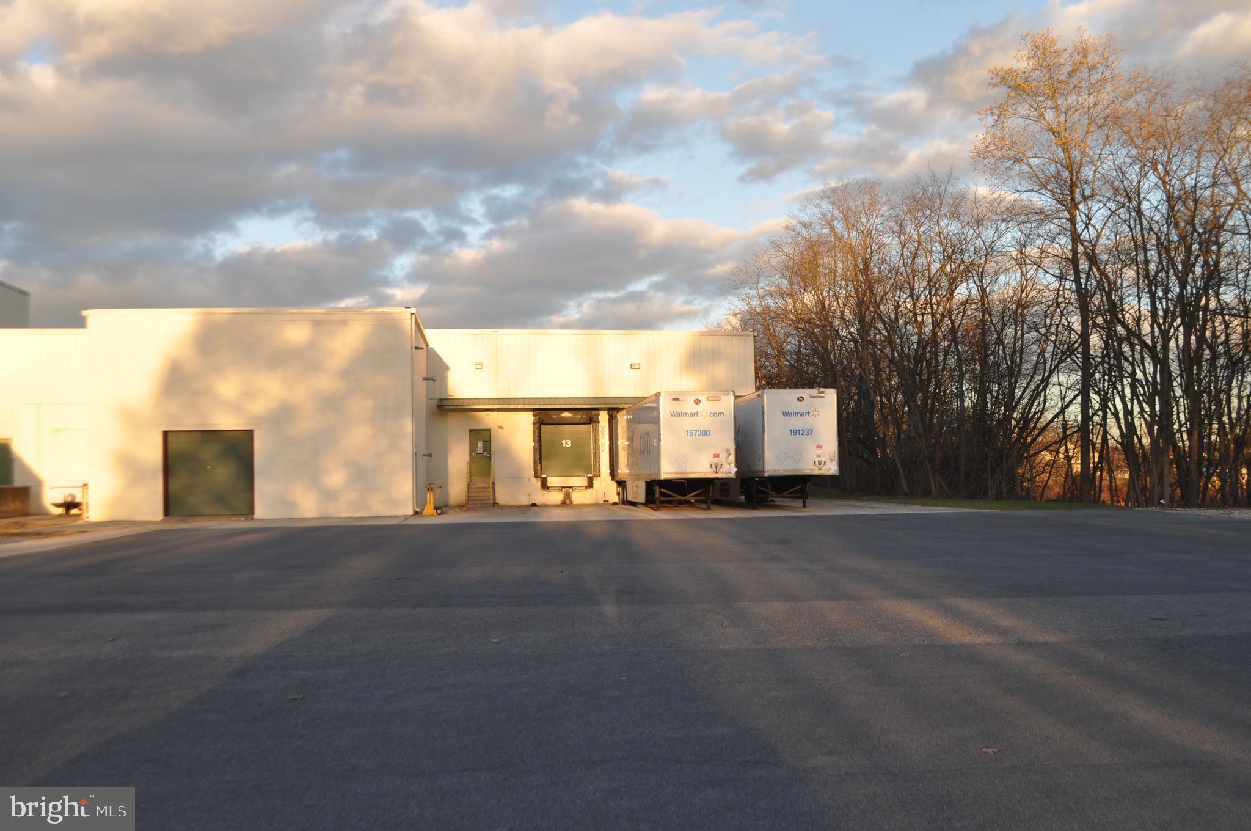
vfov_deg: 36.8
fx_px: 1249
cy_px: 416
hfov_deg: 53.2
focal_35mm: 36
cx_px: 626
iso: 200
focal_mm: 24
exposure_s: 1/200
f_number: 7.1
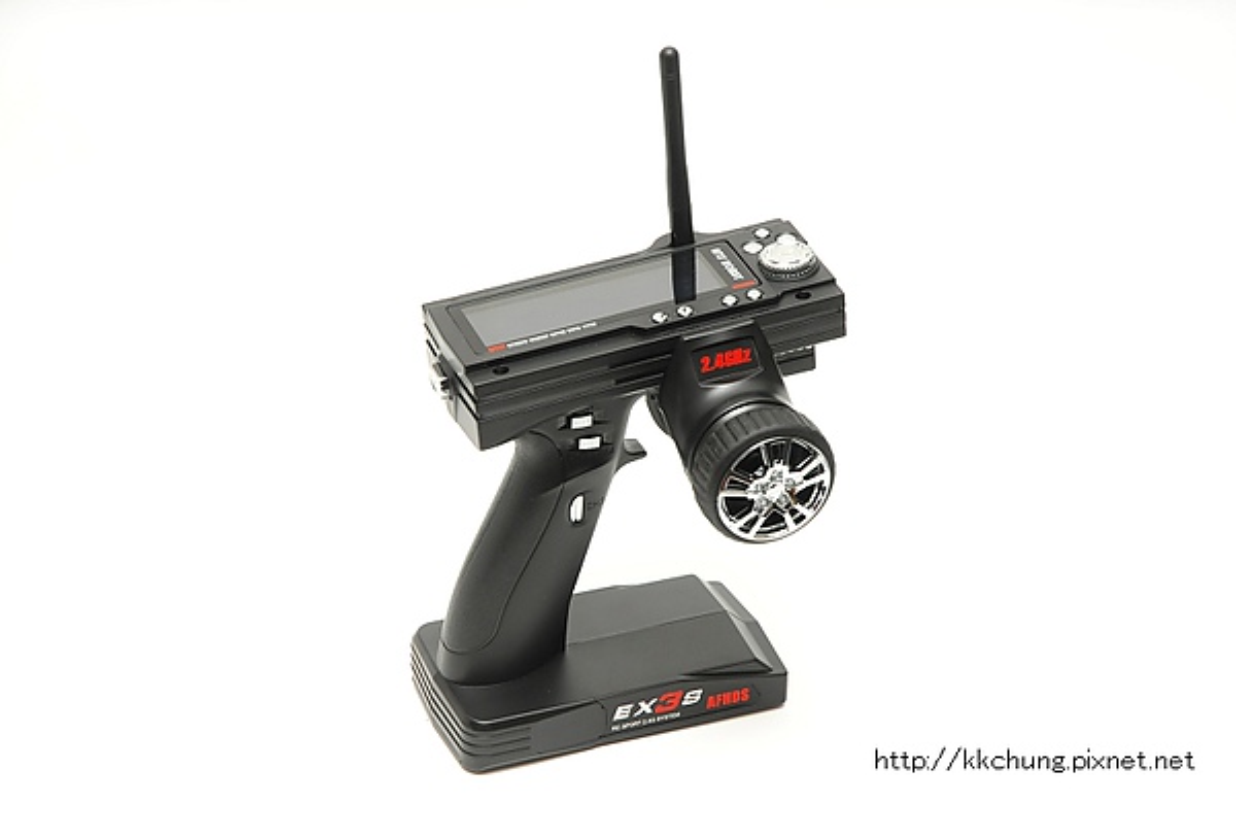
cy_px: 410
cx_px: 618
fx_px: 3599
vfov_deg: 13.0
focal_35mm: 105
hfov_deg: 19.5
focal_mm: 70
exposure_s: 1/320
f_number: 8
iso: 800
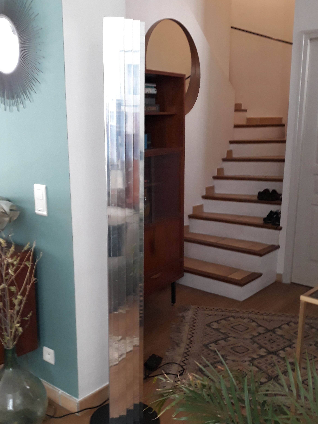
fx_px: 441
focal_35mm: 36
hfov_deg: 39.6
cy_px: 231
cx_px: 137
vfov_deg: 51.3
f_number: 1.7
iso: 160
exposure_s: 1/25
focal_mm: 3.71
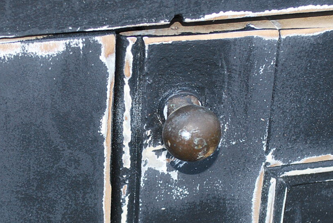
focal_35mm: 122
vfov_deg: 11.2
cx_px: 141
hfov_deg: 16.8
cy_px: 185
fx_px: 1130
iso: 200
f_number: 5
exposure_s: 1/60
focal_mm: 34
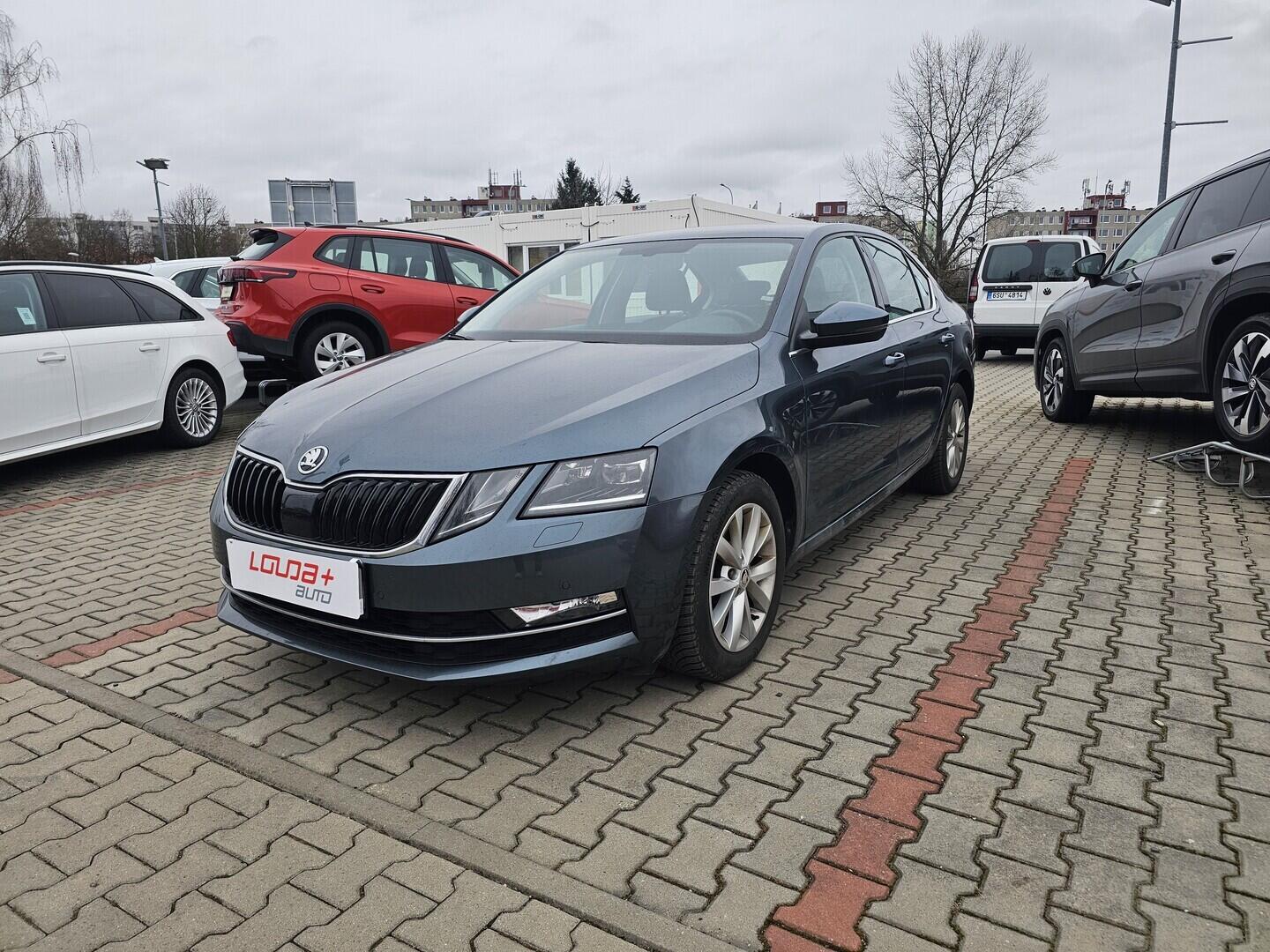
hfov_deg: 73.9
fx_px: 844
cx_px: 635
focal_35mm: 23
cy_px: 476
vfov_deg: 58.9
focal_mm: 6.3
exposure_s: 1/180
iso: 32
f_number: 1.7
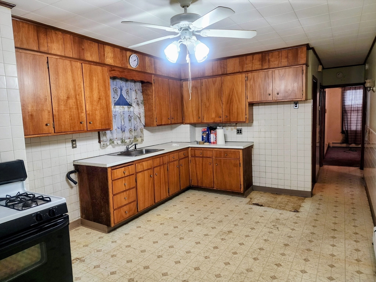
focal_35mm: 23
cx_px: 188
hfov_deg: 73.9
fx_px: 250
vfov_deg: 58.9
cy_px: 141
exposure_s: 1/120
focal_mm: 6.4
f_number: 1.8
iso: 320
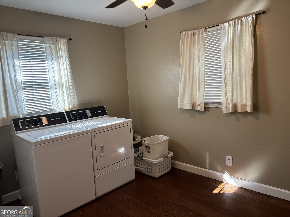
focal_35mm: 26
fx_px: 218
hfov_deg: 67.3
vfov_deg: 53.1
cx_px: 145
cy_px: 108
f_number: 1.6
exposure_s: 1/60
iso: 125
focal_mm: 5.96
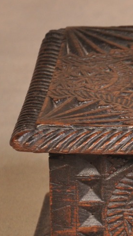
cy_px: 153
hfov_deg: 2.7
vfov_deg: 4.9
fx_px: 2755
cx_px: 323
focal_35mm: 440
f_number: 5.6
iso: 640
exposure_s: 1/125
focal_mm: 85
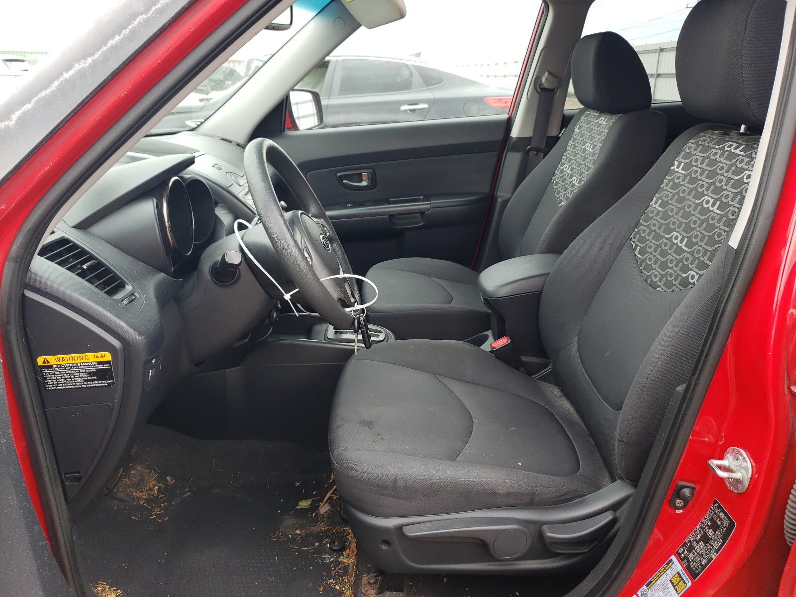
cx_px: 398
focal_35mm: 26
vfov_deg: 53.1
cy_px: 298
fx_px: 598
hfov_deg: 67.3
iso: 50
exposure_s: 1/172
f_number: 1.5
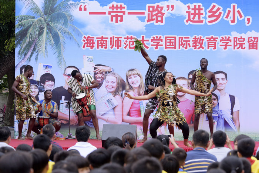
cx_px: 130
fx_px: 971
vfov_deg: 10.2
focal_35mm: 135
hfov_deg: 15.2
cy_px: 86
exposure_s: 1/500
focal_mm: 135
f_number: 6.3
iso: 640
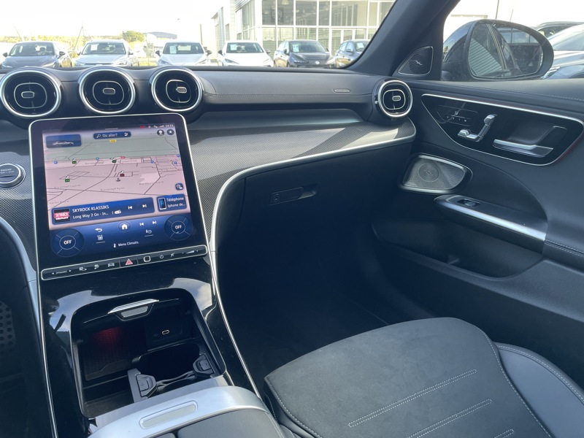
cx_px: 292
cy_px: 219
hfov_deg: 67.3
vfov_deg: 53.1
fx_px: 439
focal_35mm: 26
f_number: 1.6
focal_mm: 4.2
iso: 80
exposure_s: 1/121
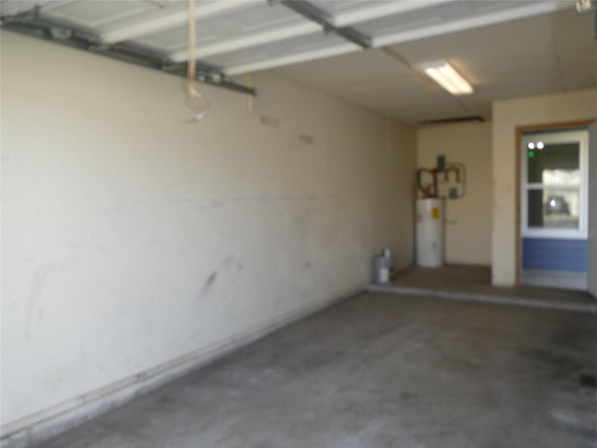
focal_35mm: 26
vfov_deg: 53.1
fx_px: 448
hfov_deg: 67.3
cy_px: 224
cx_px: 298
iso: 250
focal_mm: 4.7
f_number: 3.4
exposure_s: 1/250
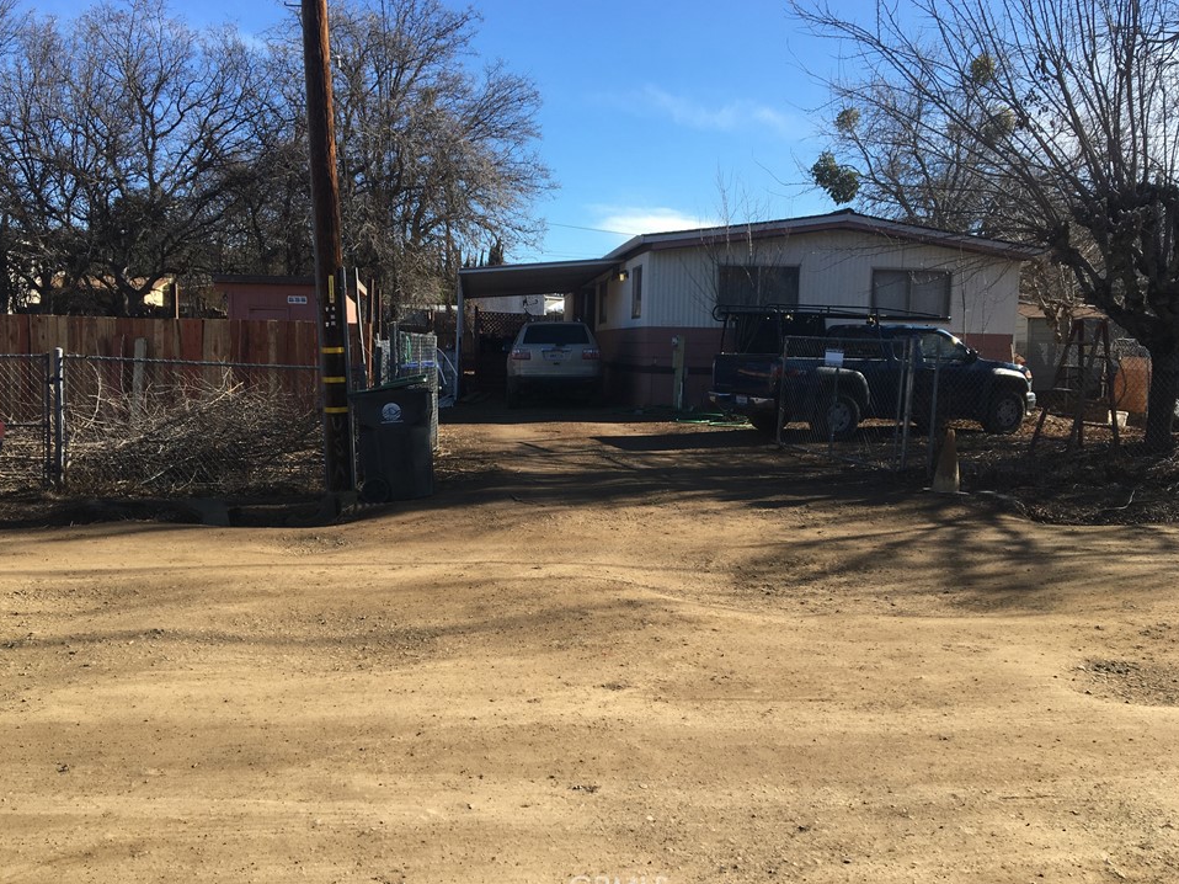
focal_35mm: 31
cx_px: 562
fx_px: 1056
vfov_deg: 45.4
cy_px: 432
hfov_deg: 58.3
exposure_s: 1/974
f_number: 2.2
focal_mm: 4.15
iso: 25
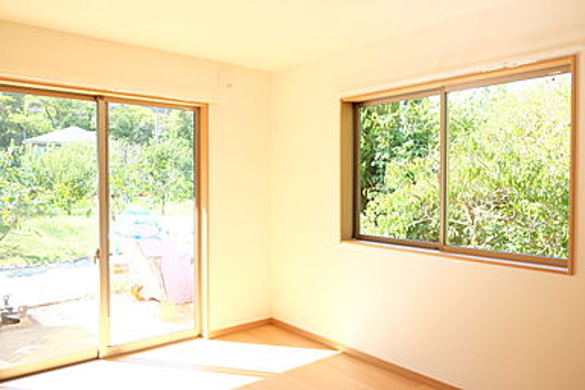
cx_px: 292
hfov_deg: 67.4
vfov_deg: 47.9
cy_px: 195
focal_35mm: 27
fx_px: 439
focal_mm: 18
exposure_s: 1/140
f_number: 3.2
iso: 400
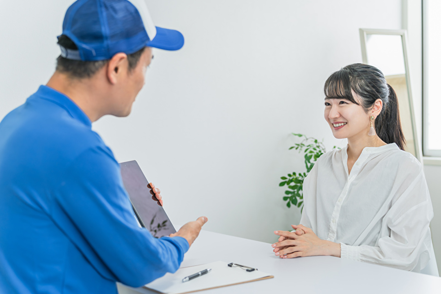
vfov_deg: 24.6
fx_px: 674
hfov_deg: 36.2
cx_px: 220
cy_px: 147
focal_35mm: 55
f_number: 2.5
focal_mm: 54
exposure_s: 1/400
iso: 500
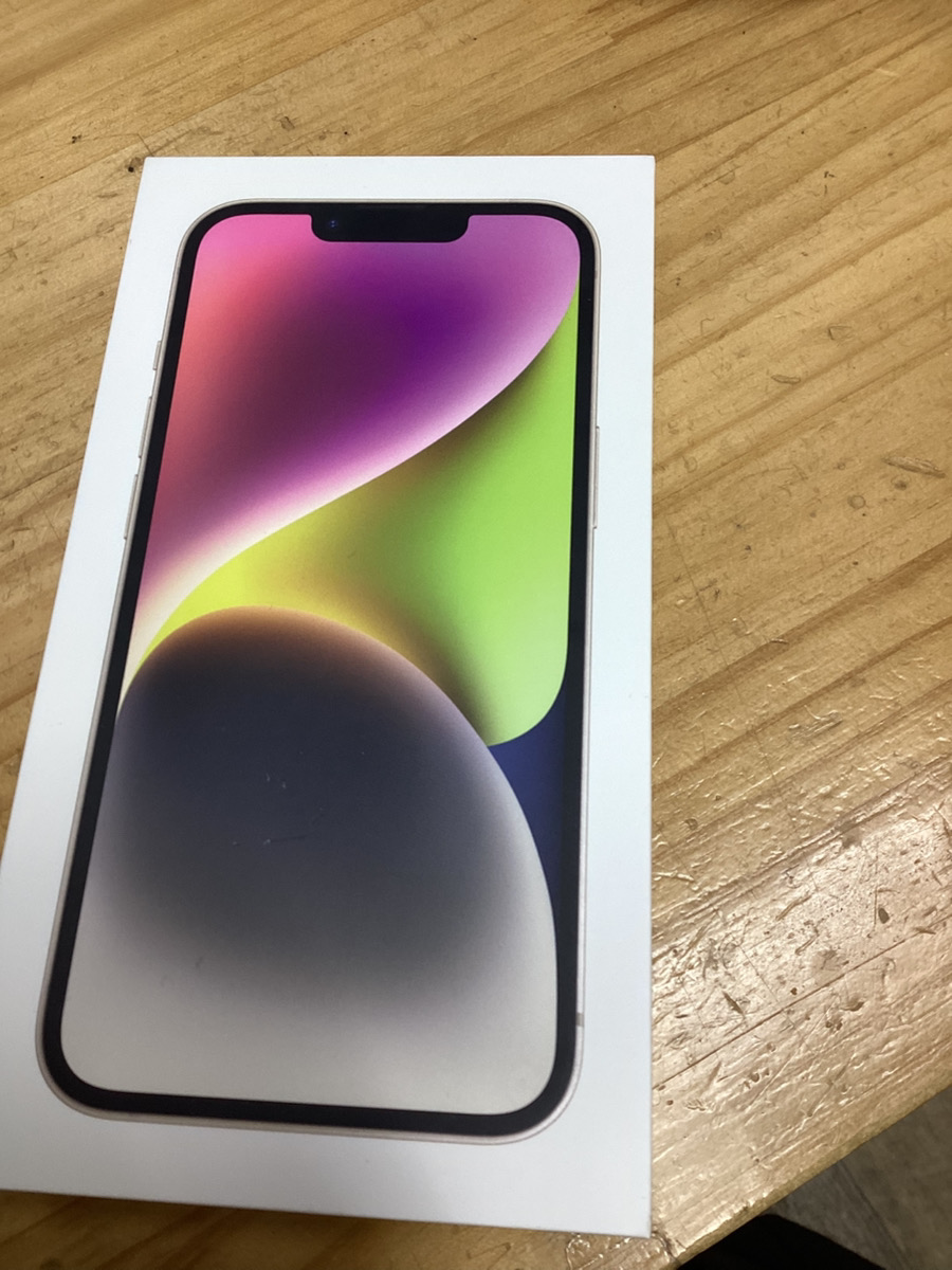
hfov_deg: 45.4
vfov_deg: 58.4
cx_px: 476
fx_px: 1137
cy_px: 635
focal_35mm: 31
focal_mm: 3.3
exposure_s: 1/60
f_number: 2.4
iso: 50
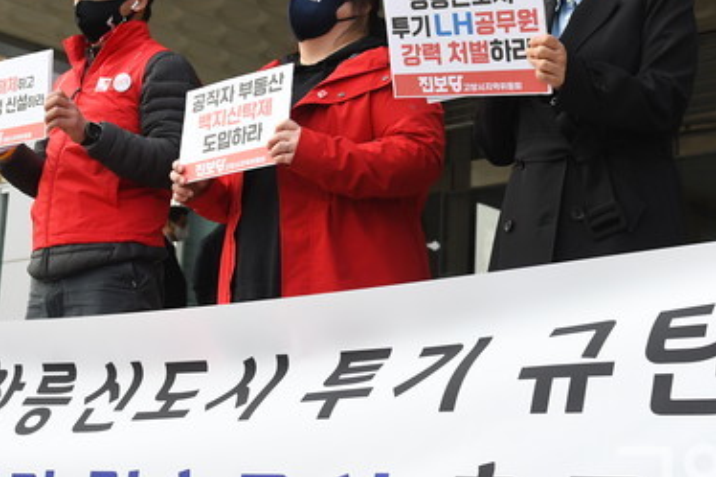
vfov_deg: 19.7
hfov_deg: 29.3
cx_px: 356
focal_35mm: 69
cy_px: 170
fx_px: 1372
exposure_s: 1/1600
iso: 1000
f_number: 4.5
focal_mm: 29
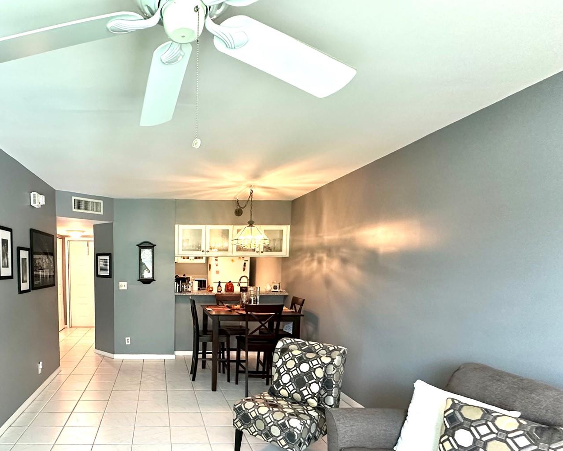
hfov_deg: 71.3
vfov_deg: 61.4
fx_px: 367
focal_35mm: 22
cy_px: 305
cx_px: 161
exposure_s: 1/60
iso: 400
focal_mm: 2.22
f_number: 2.2
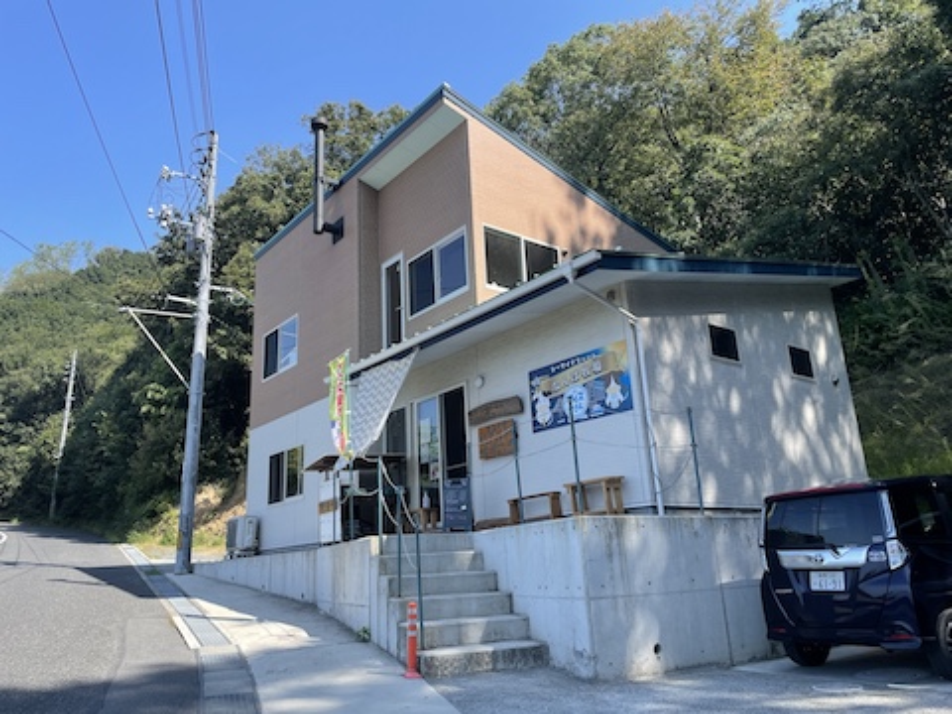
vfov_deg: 53.1
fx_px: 715
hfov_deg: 67.3
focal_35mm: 26
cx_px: 476
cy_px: 357
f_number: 1.6
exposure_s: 1/1182
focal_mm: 4.2
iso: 32
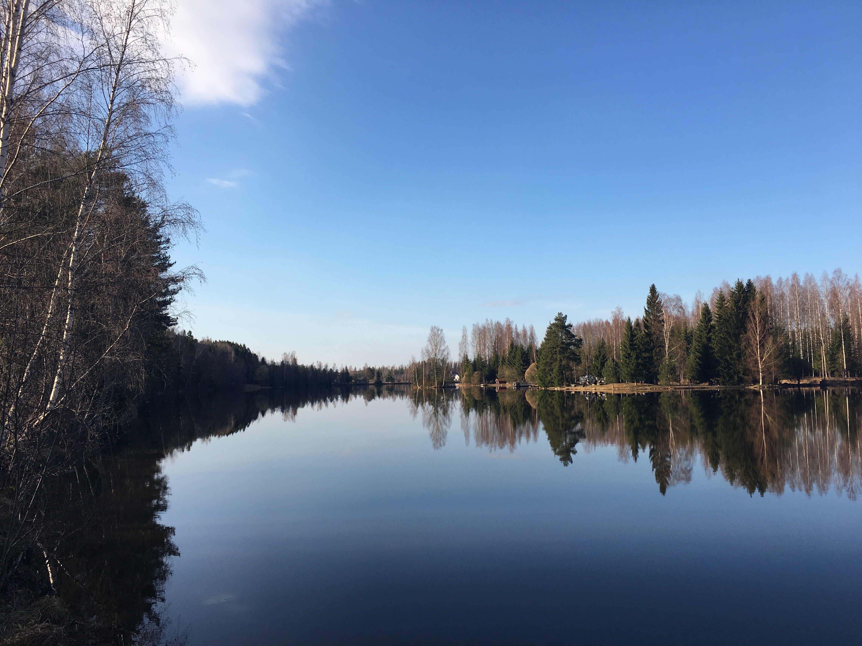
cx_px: 431
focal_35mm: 29
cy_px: 323
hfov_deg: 61.7
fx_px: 722
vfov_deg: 48.2
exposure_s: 1/884
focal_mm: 4.15
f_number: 2.2
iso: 25
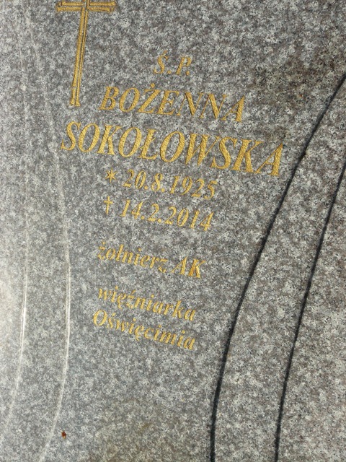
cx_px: 173
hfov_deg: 39.7
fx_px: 480
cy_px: 231
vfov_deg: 51.4
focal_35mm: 36
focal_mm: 6
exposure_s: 1/500
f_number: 6.3
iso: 100
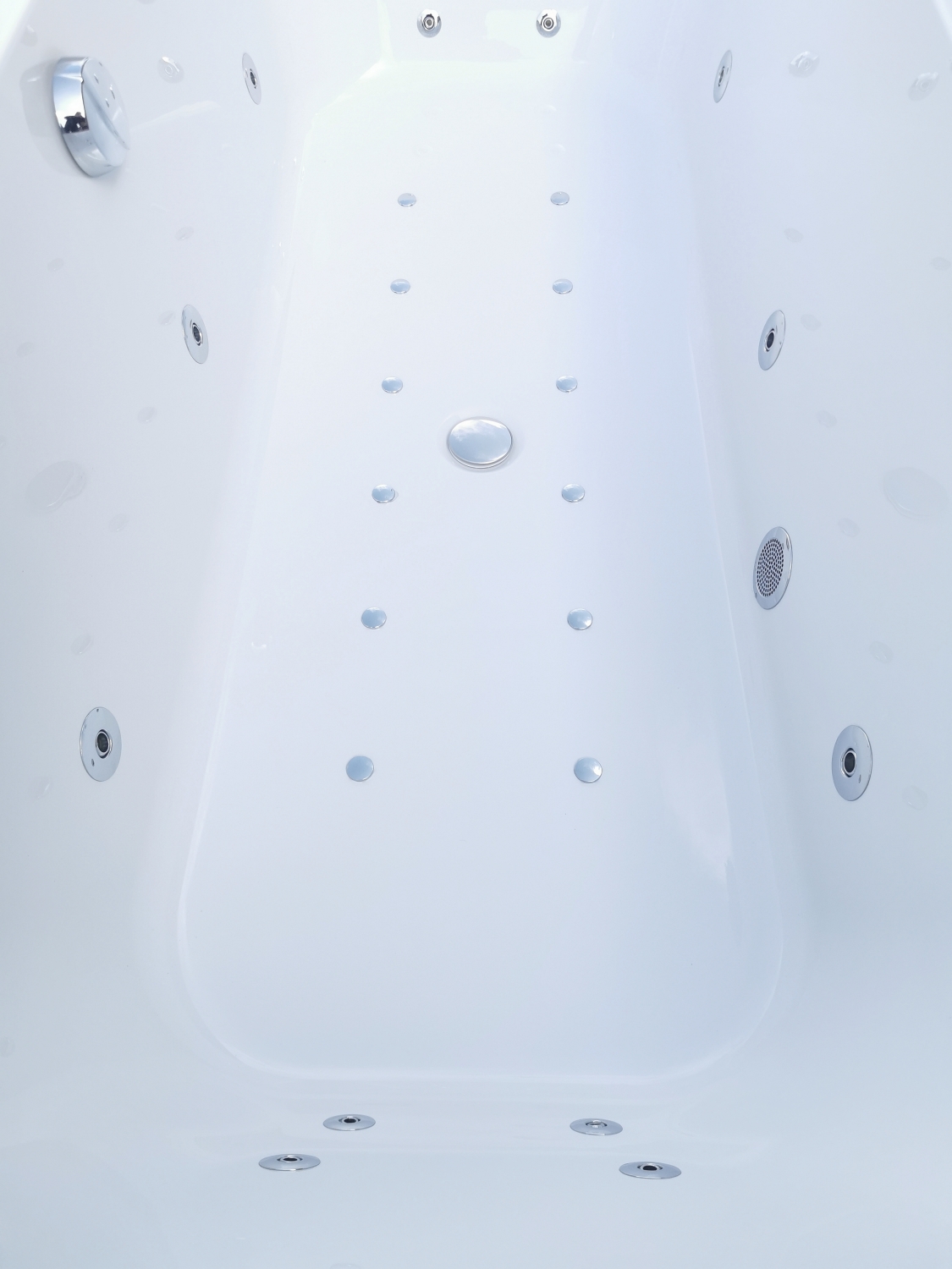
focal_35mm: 27
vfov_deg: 65.3
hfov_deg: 51.4
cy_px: 634
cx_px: 476
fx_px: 990
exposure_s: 1/903
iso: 50
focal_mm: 5.56
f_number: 1.6
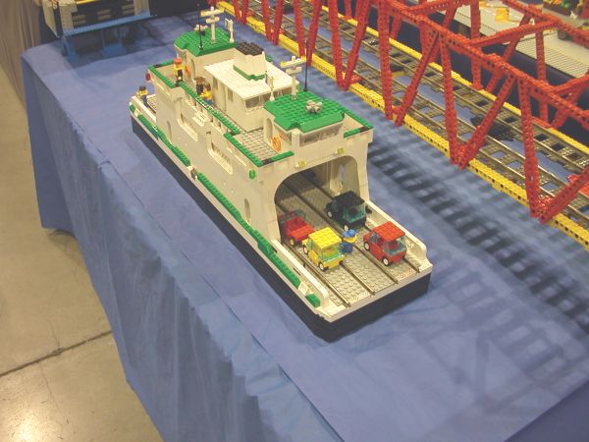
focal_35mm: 37
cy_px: 221
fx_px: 630
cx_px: 294
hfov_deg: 50.1
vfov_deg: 38.7
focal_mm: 5.6
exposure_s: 1/21
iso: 100
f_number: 2.7
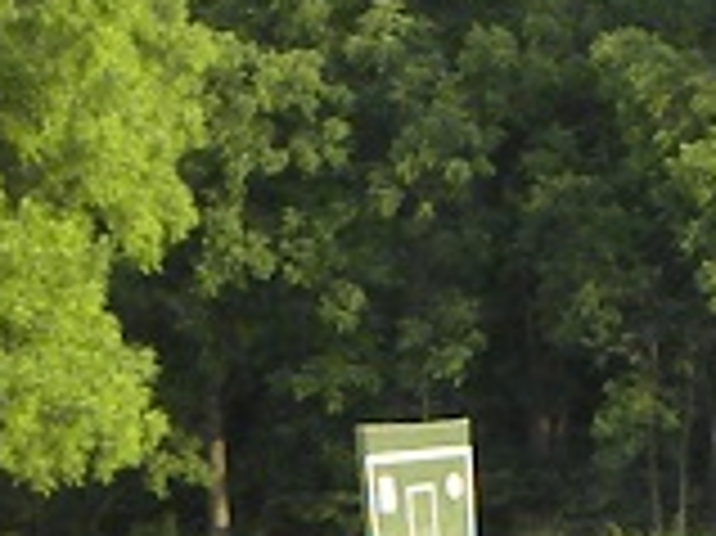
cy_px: 455
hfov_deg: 4.8
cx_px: 896
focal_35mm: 415
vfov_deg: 3.6
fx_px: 8577
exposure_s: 1/289
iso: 640
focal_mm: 20.8
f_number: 7.1
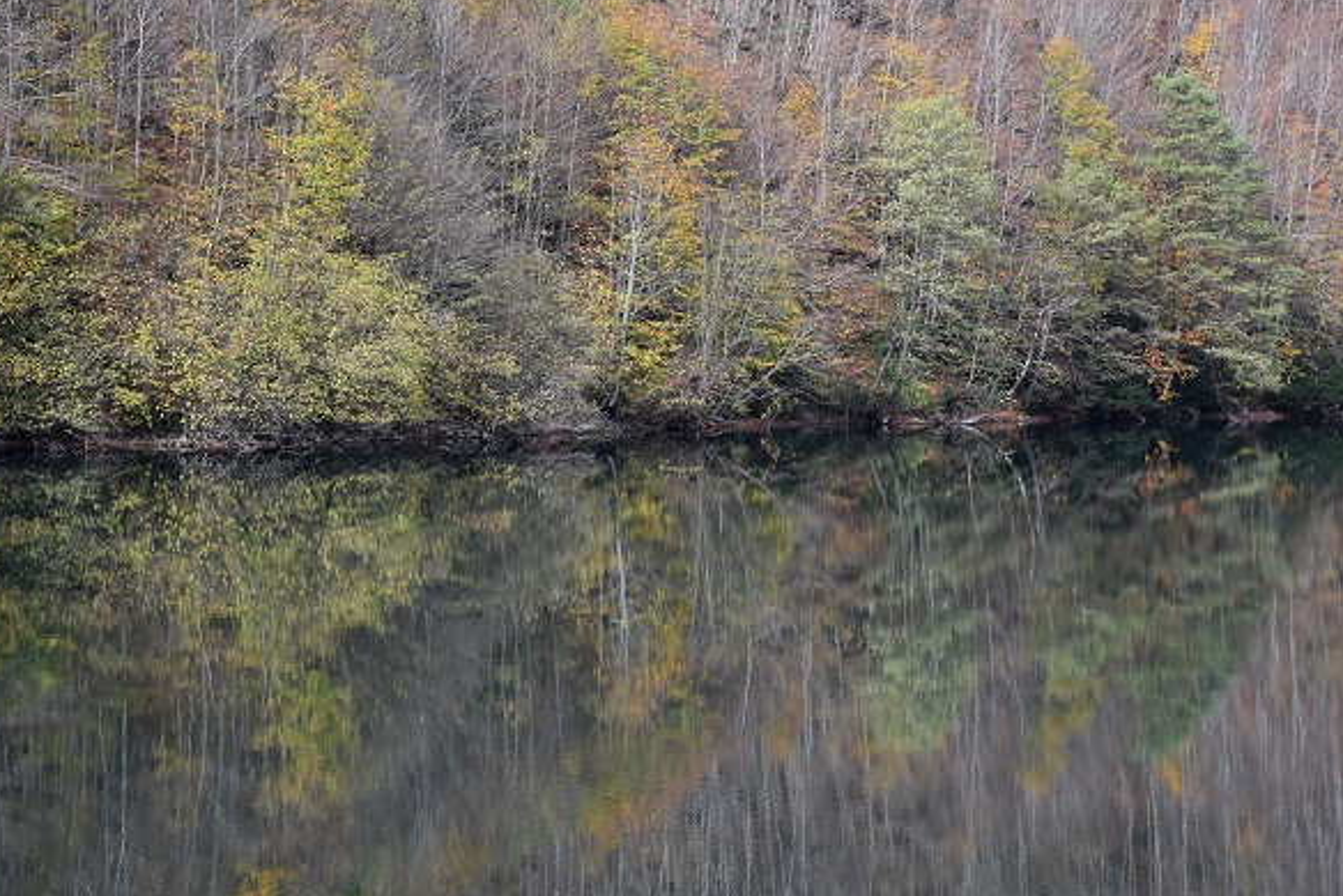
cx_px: 658
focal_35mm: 116
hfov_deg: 17.7
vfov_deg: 11.9
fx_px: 4311
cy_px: 441
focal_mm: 75
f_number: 9
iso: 640
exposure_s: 1/320
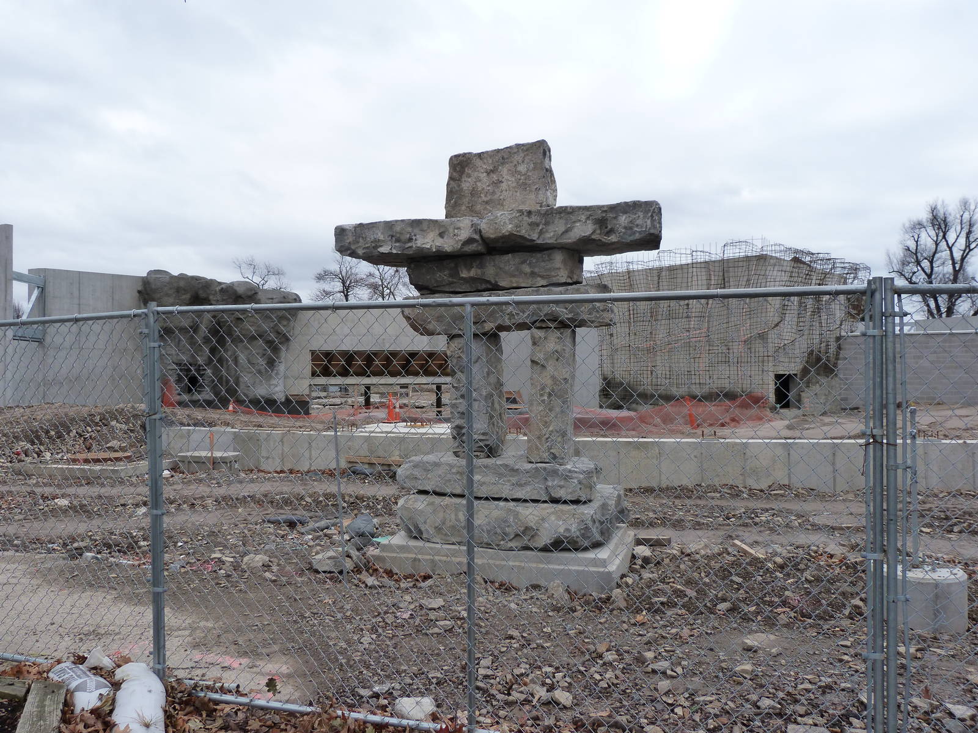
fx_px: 706
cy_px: 366
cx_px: 489
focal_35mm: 25
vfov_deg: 54.9
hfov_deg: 69.4
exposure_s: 1/200
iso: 125
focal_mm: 4.5
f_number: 4
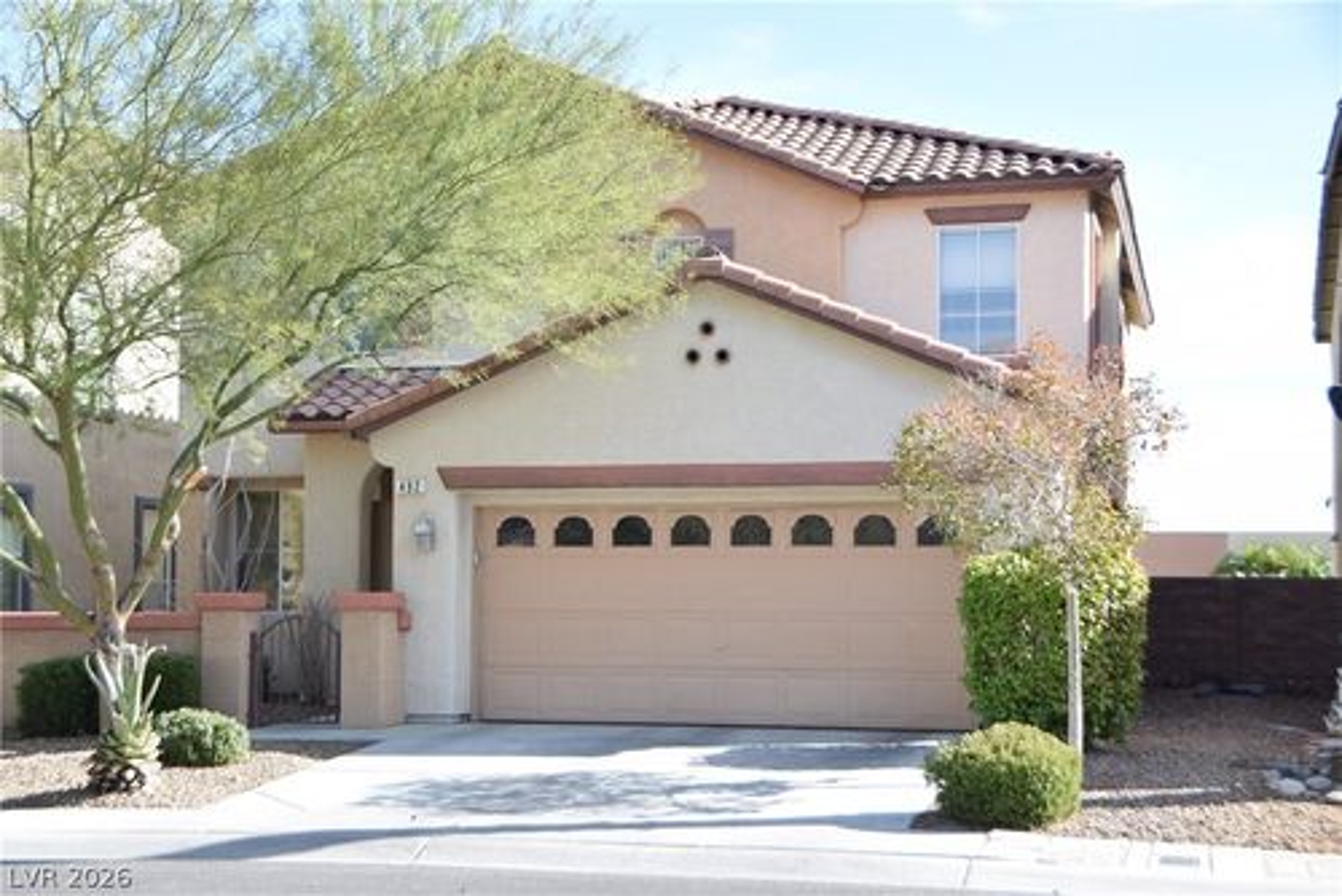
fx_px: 2014
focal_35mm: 54
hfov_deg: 36.9
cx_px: 671
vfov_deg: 25.1
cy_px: 448
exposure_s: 1/320
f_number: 9
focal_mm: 36
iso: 200
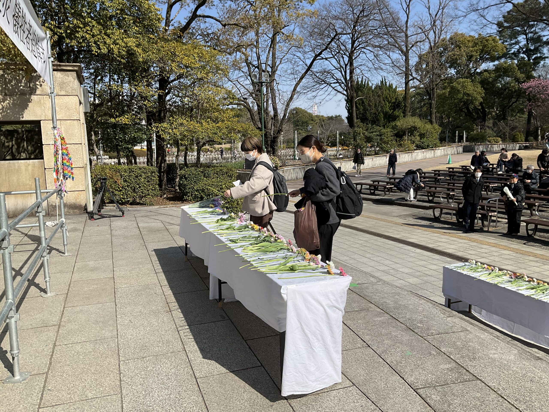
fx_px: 460
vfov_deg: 48.2
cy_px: 206
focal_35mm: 29
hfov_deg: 61.7
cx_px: 274
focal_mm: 3
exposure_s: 1/2427
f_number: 1.8
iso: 25
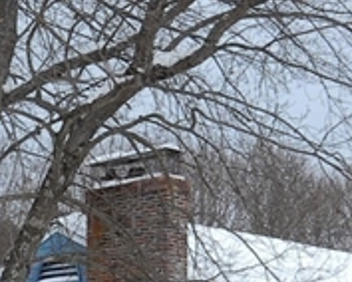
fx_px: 1700
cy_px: 355
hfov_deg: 11.7
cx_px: -26
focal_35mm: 163
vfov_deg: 9.3
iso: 200
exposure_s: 1/125
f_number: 11
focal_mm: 20
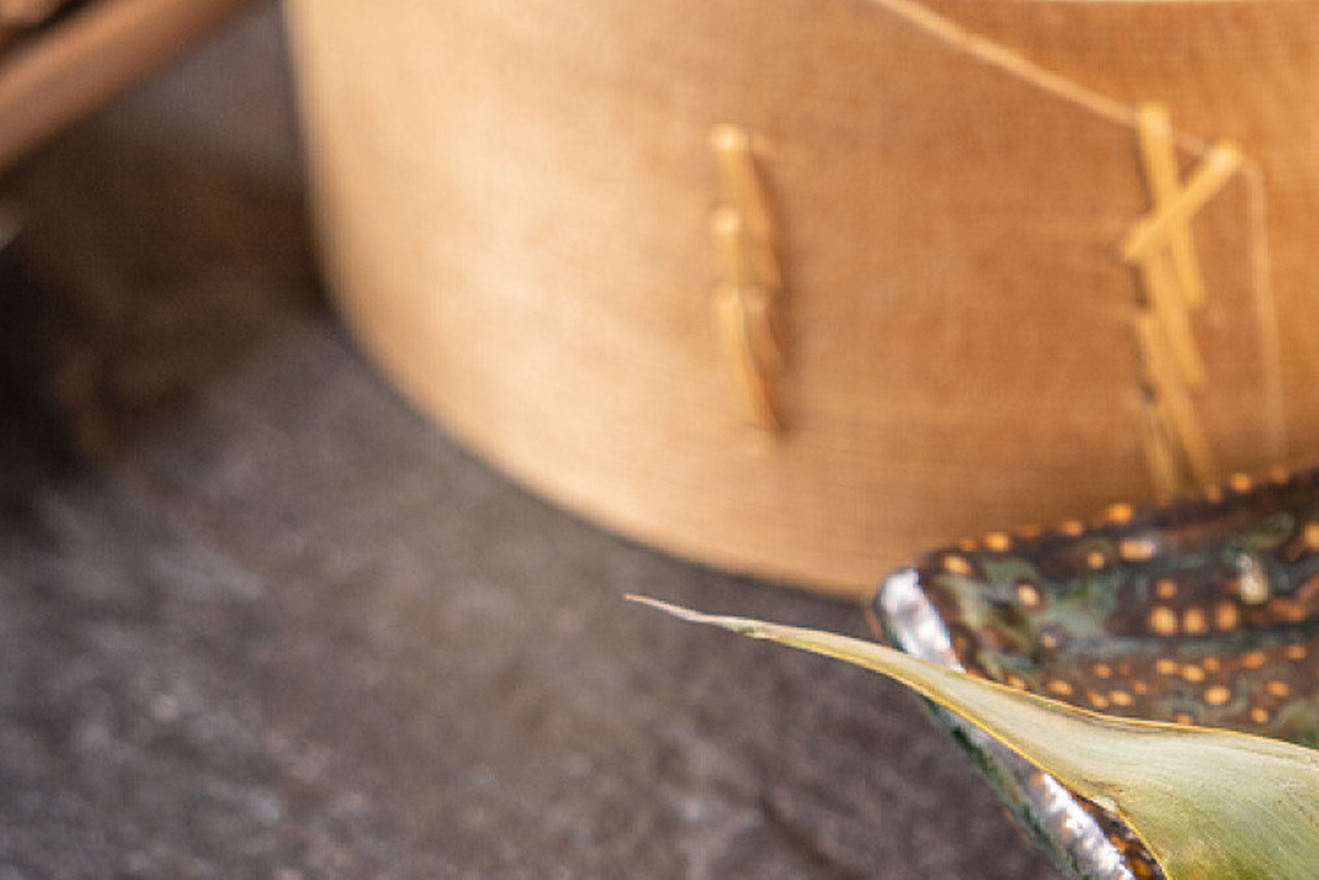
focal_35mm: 370
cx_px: 796
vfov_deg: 3.7
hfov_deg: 5.6
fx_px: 13555
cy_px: 539
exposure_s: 1/125
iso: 100
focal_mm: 144
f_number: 5.6
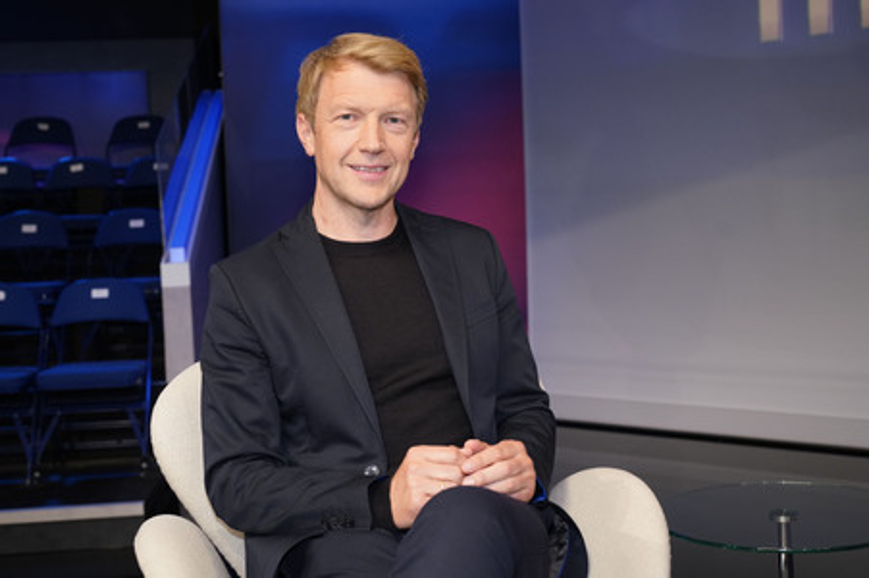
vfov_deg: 31.8
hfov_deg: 46.4
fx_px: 1013
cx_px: 434
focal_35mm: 42
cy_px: 289
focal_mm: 42
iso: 2000
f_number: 5
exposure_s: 1/160
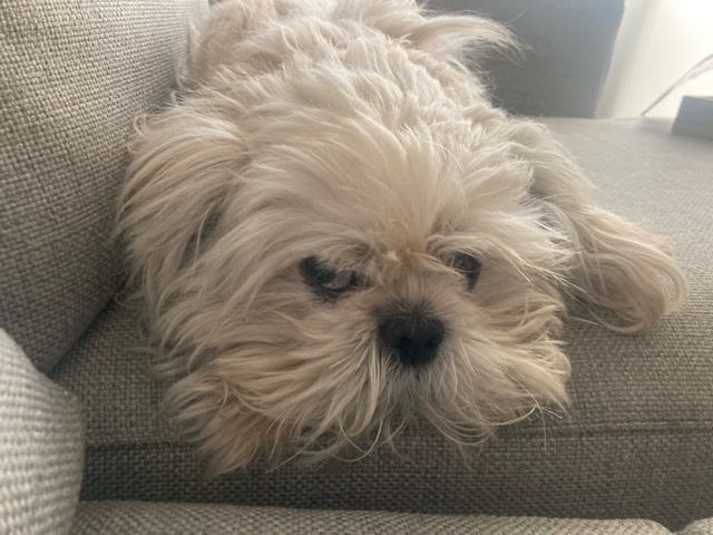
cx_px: 356
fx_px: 577
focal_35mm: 28
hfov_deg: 63.4
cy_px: 268
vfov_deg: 49.7
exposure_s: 1/47
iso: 320
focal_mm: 3.99
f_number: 1.8
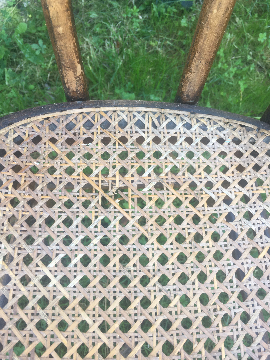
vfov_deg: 61.7
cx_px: 135
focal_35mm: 29
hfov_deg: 48.2
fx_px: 302
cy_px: 180
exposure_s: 1/50
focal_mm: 4.15
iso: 32
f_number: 2.2
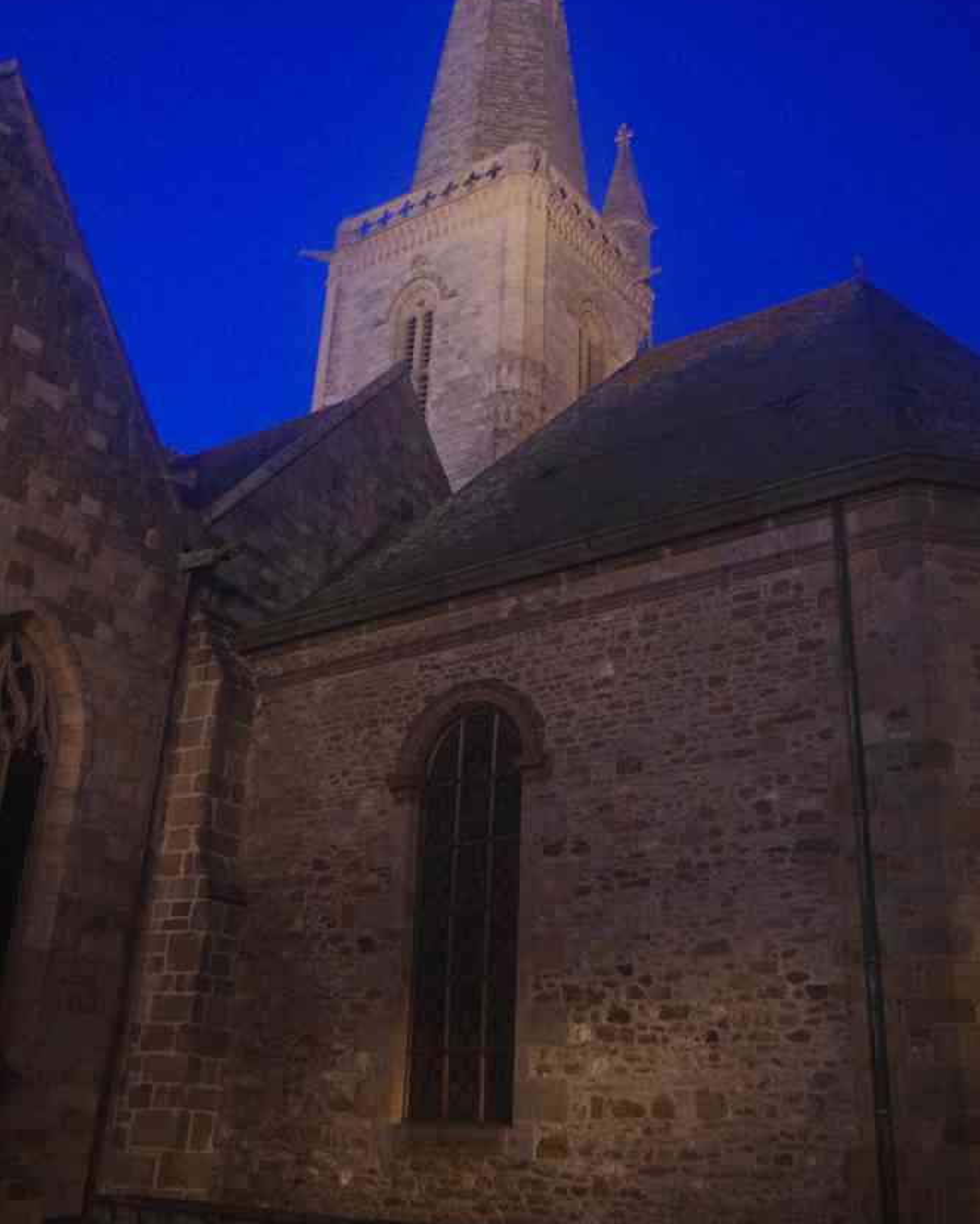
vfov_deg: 52.6
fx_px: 1232
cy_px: 507
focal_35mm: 34
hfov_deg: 43.4
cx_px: 491
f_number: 4
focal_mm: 20
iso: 3200
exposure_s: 1/8
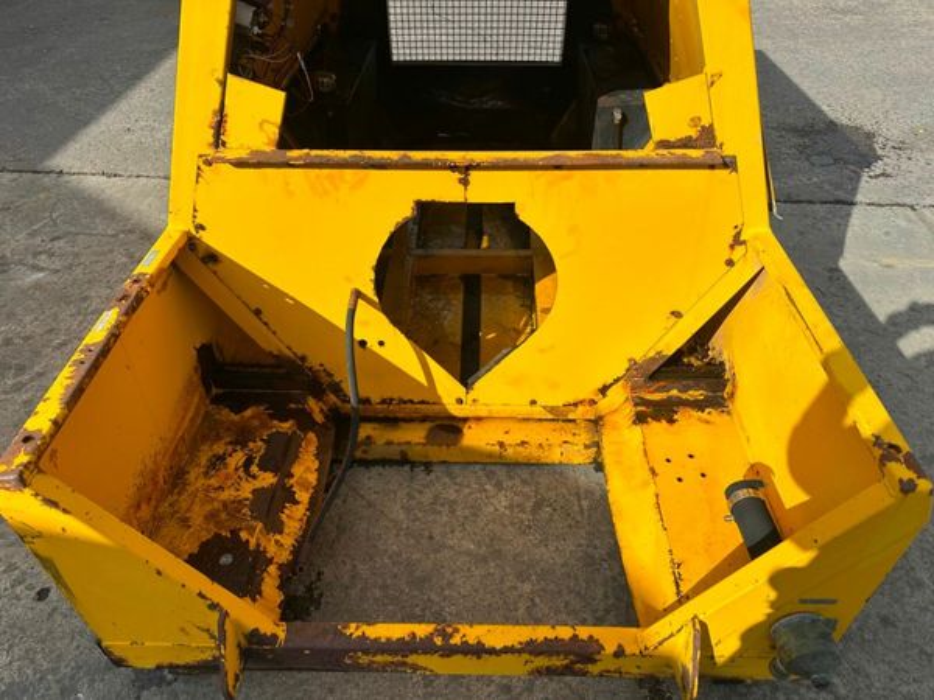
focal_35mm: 24
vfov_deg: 56.8
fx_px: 648
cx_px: 467
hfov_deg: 71.6
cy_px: 350
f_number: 1.78
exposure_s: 1/5263
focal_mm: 6.86
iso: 80
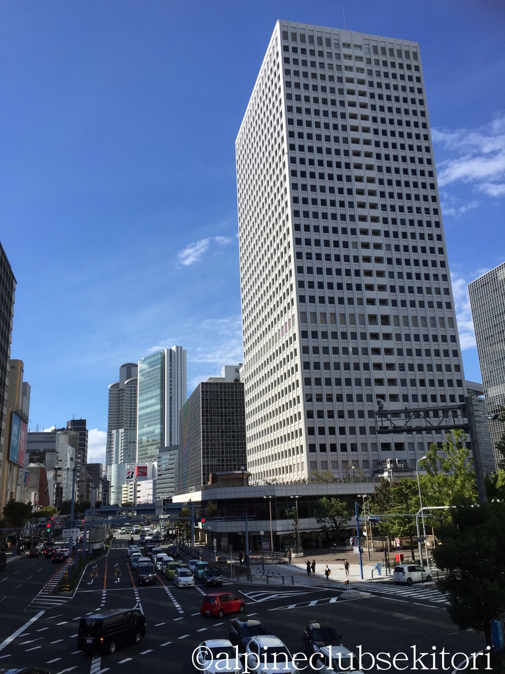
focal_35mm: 29
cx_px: 252
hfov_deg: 48.2
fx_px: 564
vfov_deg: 61.7
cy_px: 337
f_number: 2.2
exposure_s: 1/2326
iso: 32
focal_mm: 4.15
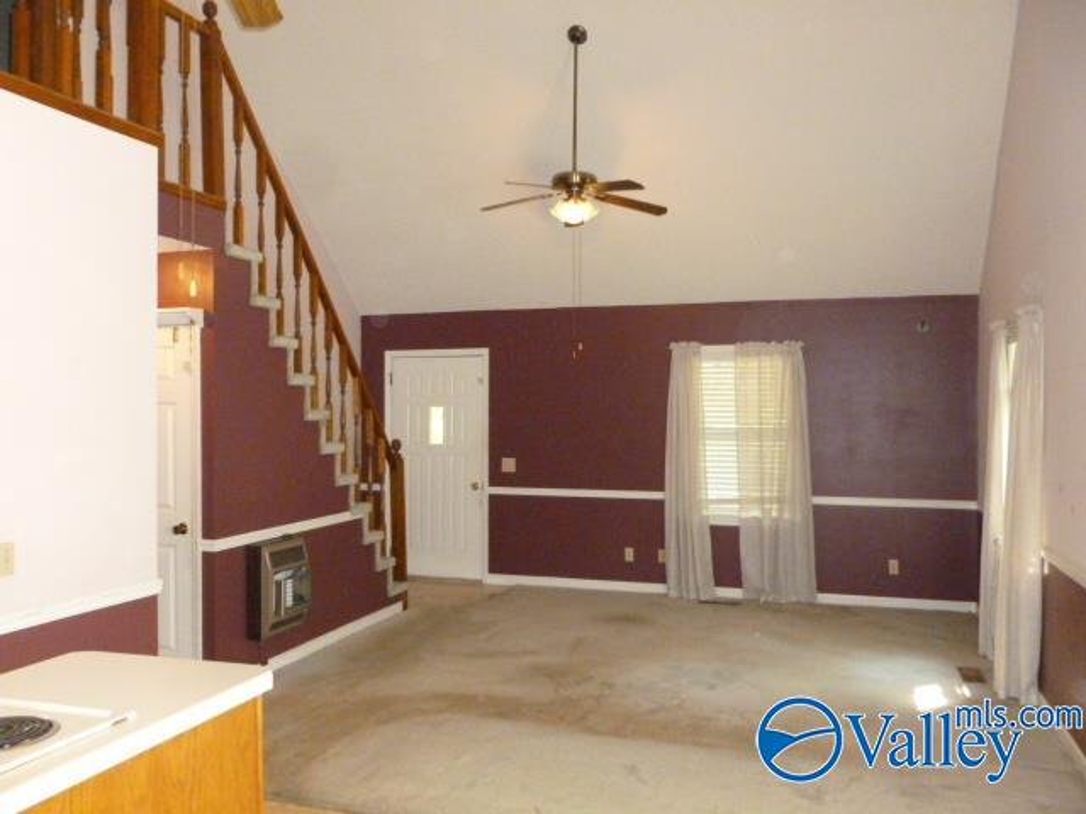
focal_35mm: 28
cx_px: 543
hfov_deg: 63.4
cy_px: 407
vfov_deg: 49.7
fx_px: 878
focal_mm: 5
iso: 800
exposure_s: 1/60
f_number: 3.3
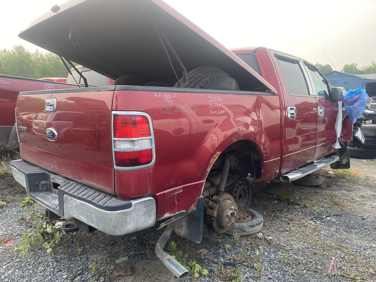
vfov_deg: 53.1
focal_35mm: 26
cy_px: 141
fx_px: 282
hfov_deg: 67.3
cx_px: 188
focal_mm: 4.25
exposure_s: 1/369
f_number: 1.8
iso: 32
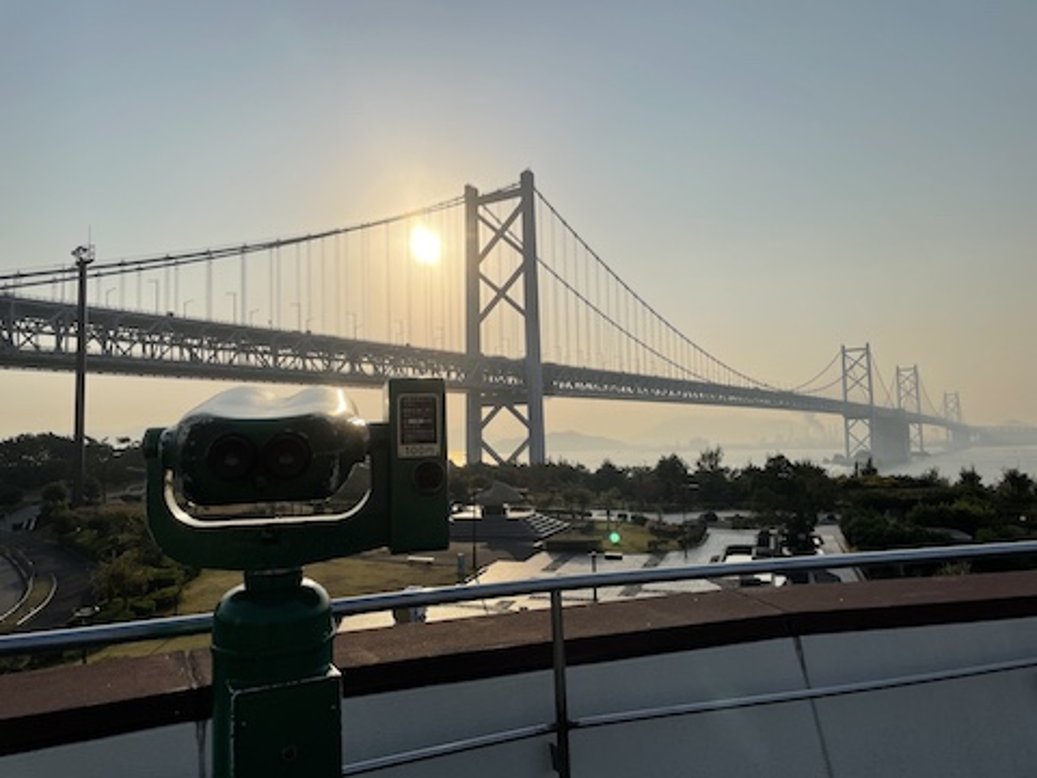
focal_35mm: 26
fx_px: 779
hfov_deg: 67.3
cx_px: 518
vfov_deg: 53.1
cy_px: 389
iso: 32
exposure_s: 1/14925
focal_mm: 4.2
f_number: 1.6
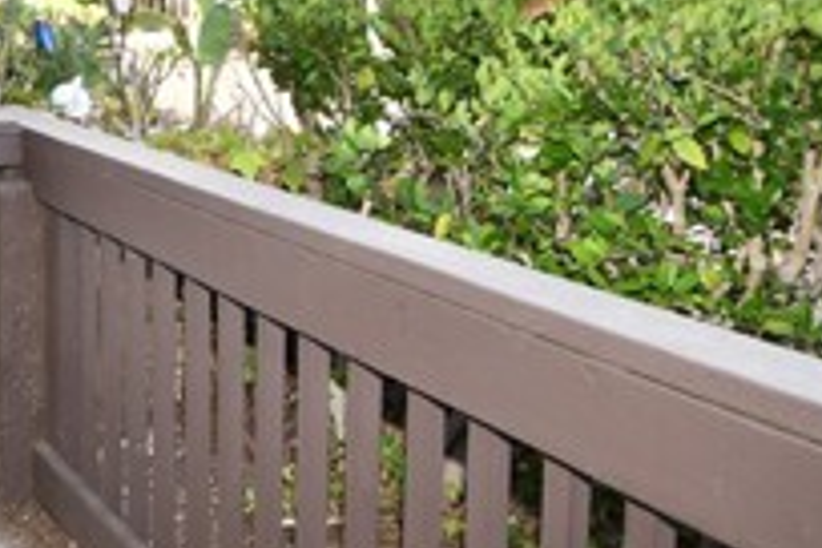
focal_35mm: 47
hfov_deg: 39.3
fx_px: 1073
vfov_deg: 28.2
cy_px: 135
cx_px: 101
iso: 200
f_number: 5
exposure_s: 1/100
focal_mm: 10
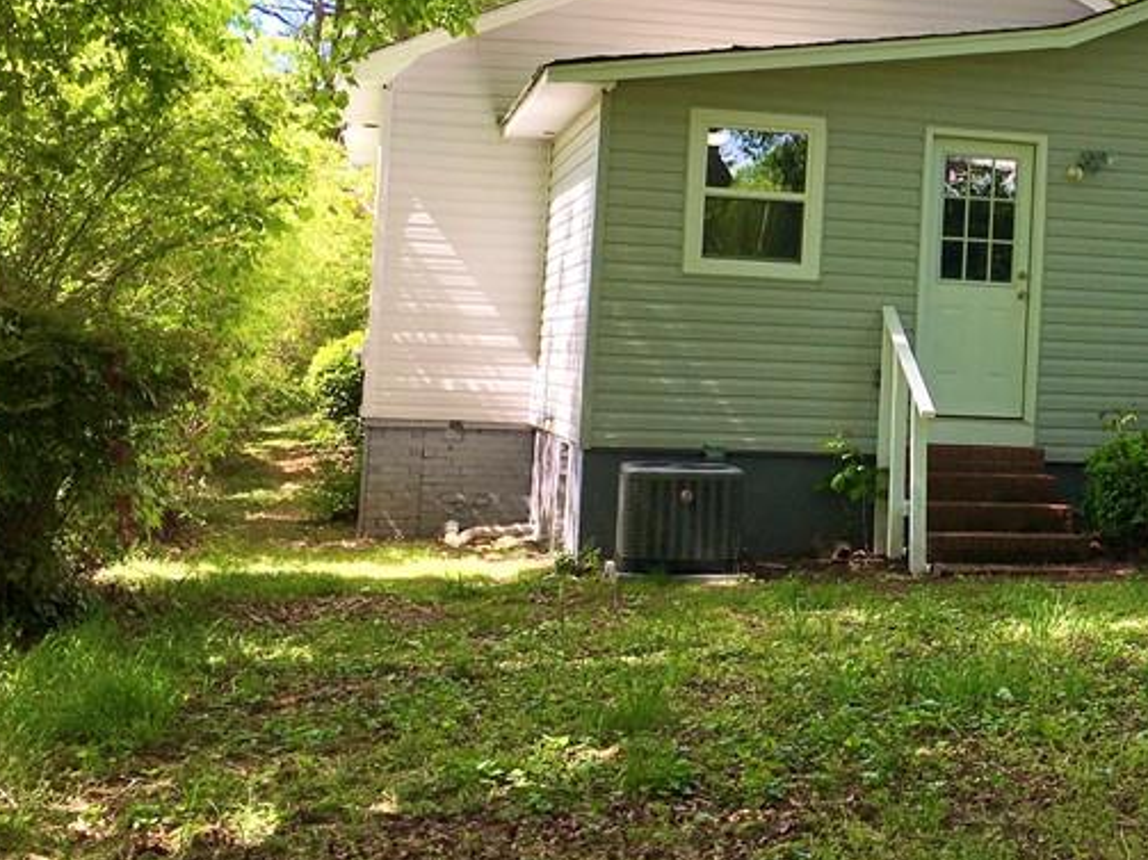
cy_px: 219
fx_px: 1956
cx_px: 993
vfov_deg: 24.5
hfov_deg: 31.4
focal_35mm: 59
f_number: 2.2
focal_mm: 4.15
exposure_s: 1/530
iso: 25
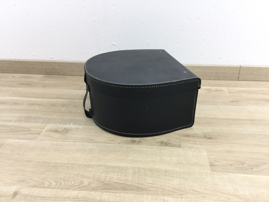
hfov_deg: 58.4
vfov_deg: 45.4
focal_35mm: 31
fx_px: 241
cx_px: 134
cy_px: 101
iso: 80
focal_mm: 3.3
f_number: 2.4
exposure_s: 1/33
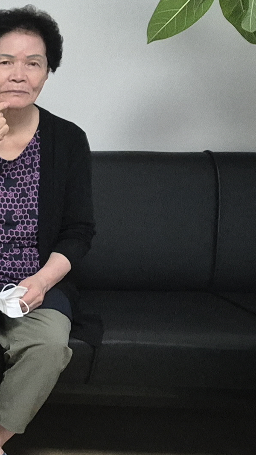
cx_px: -491
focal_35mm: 94
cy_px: 237
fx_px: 1134
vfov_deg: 22.7
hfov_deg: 10.0
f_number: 1.8
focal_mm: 5.4
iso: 800
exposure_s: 1/120
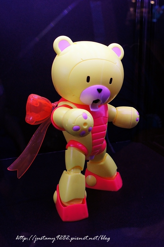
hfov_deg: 43.6
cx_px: 82
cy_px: 124
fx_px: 205
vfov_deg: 62.0
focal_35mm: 30
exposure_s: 1/30
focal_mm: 20
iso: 1250
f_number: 7.1
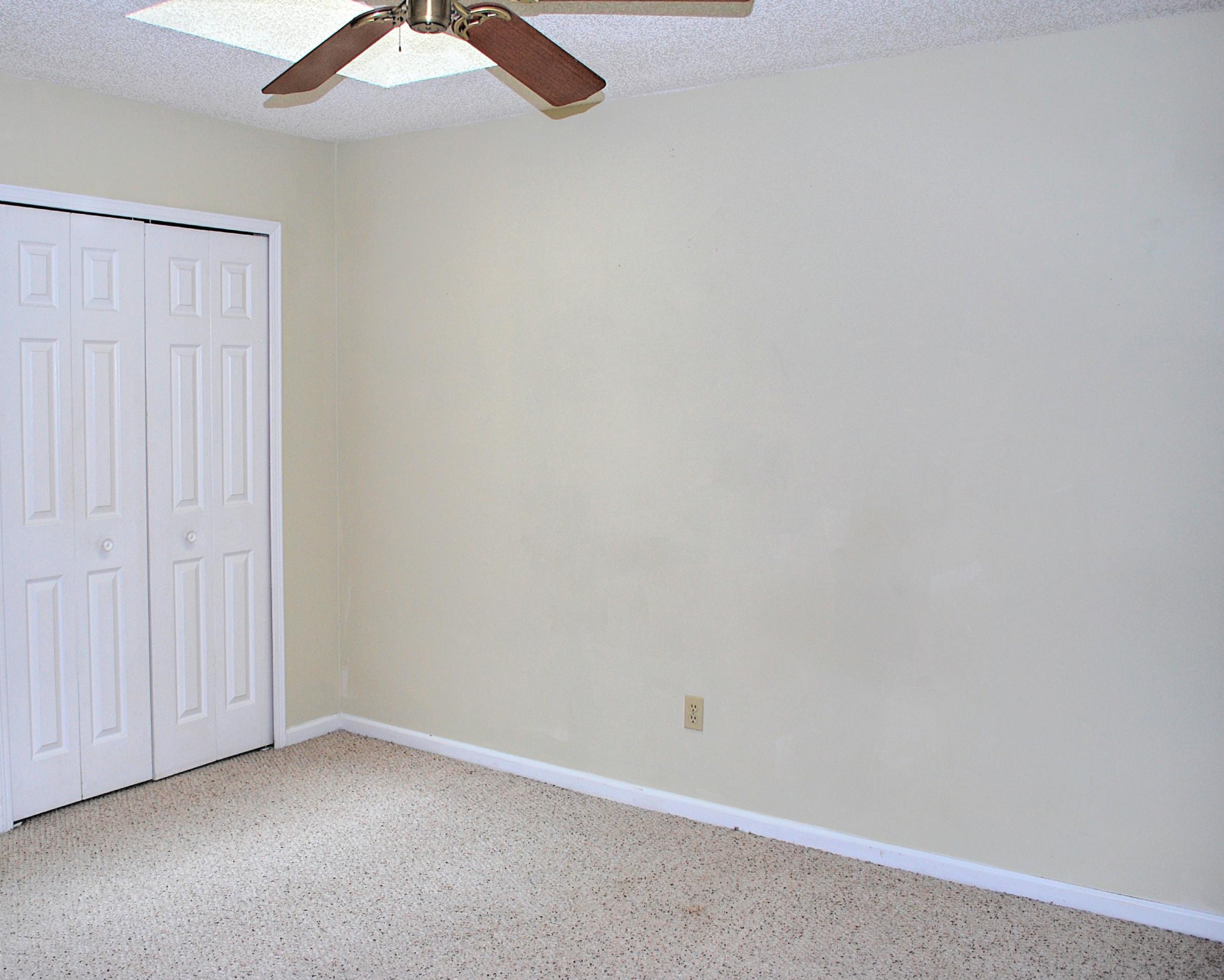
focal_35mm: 32
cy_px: 478
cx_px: 483
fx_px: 1159
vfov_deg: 45.8
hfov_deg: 55.2
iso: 200
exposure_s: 1/60
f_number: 3.5
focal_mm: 18
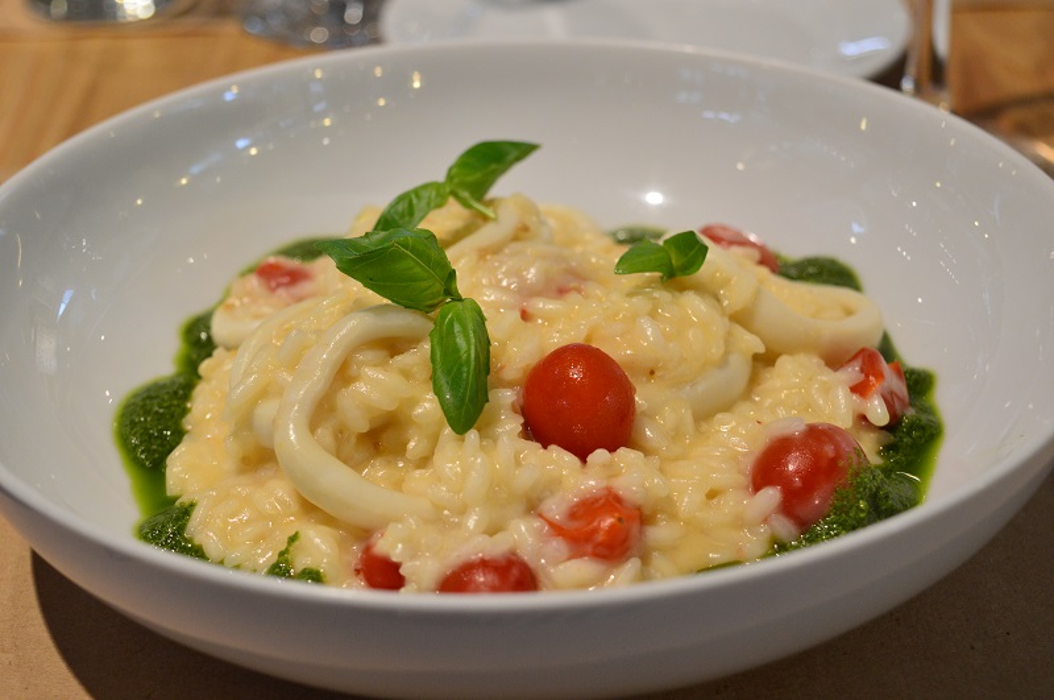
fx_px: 1973
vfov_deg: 20.1
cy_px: 350
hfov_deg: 29.9
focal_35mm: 68
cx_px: 527
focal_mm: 45
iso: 800
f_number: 5
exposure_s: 1/100
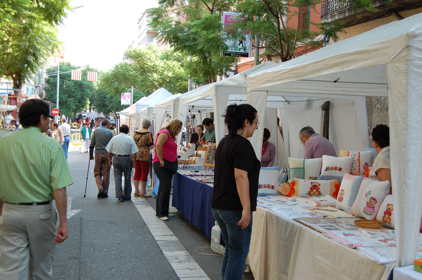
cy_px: 140
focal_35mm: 46
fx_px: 545
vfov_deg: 28.9
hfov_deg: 42.4
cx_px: 211
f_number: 5.6
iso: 360
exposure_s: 1/125
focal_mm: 31
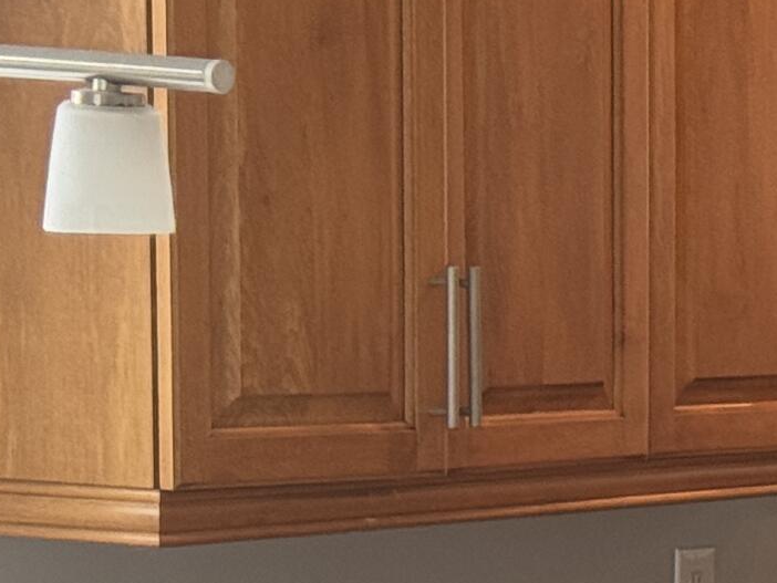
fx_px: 4603
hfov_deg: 9.1
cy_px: 738
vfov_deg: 7.2
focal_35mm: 205
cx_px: 1492
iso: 80
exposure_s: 1/120
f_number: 1.78
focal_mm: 6.76
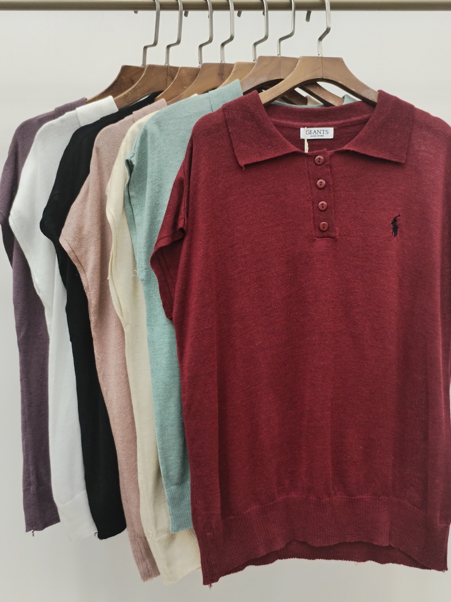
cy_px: 312
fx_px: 591
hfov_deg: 41.8
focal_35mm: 34
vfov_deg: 53.9
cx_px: 222
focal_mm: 4.75
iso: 225
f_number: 1.8
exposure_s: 1/60
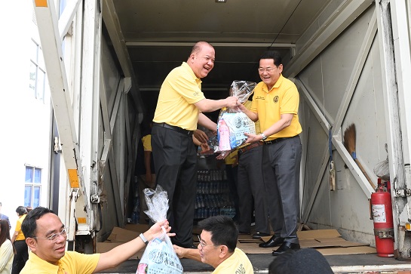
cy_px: 137
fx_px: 399
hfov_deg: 54.4
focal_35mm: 35
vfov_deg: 37.8
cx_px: 206
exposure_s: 1/160
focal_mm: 35
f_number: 22
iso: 5600
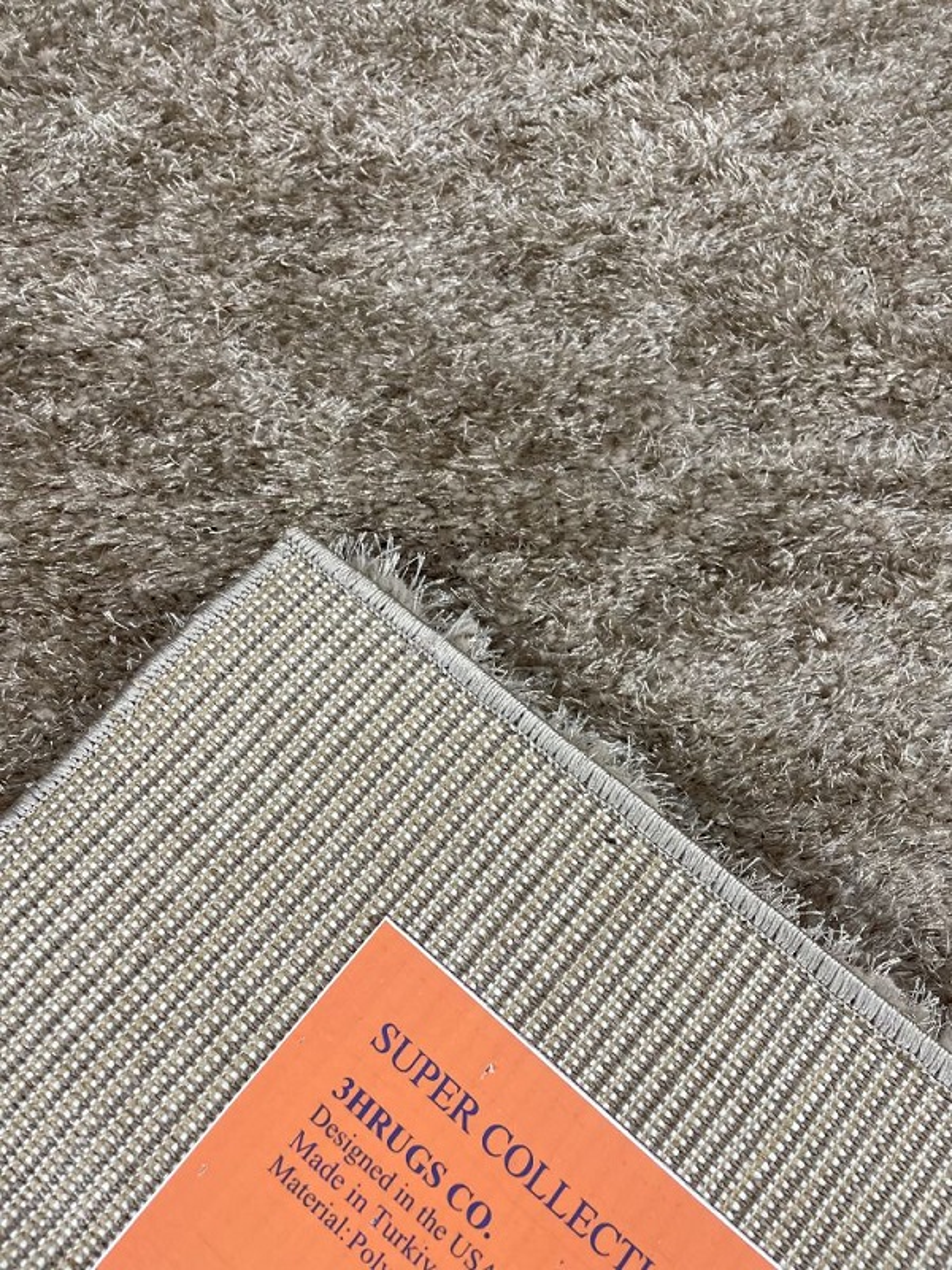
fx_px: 953
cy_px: 635
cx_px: 476
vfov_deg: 67.3
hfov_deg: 53.1
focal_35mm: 26
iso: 64
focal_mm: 4.2
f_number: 1.6
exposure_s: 1/100
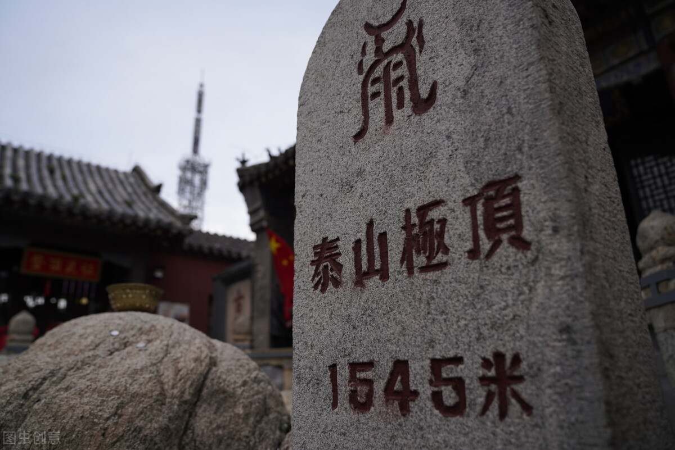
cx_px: 338
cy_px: 225
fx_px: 450
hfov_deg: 73.7
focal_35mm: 24
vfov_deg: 53.2
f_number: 2.8
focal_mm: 24
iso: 125
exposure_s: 1/320
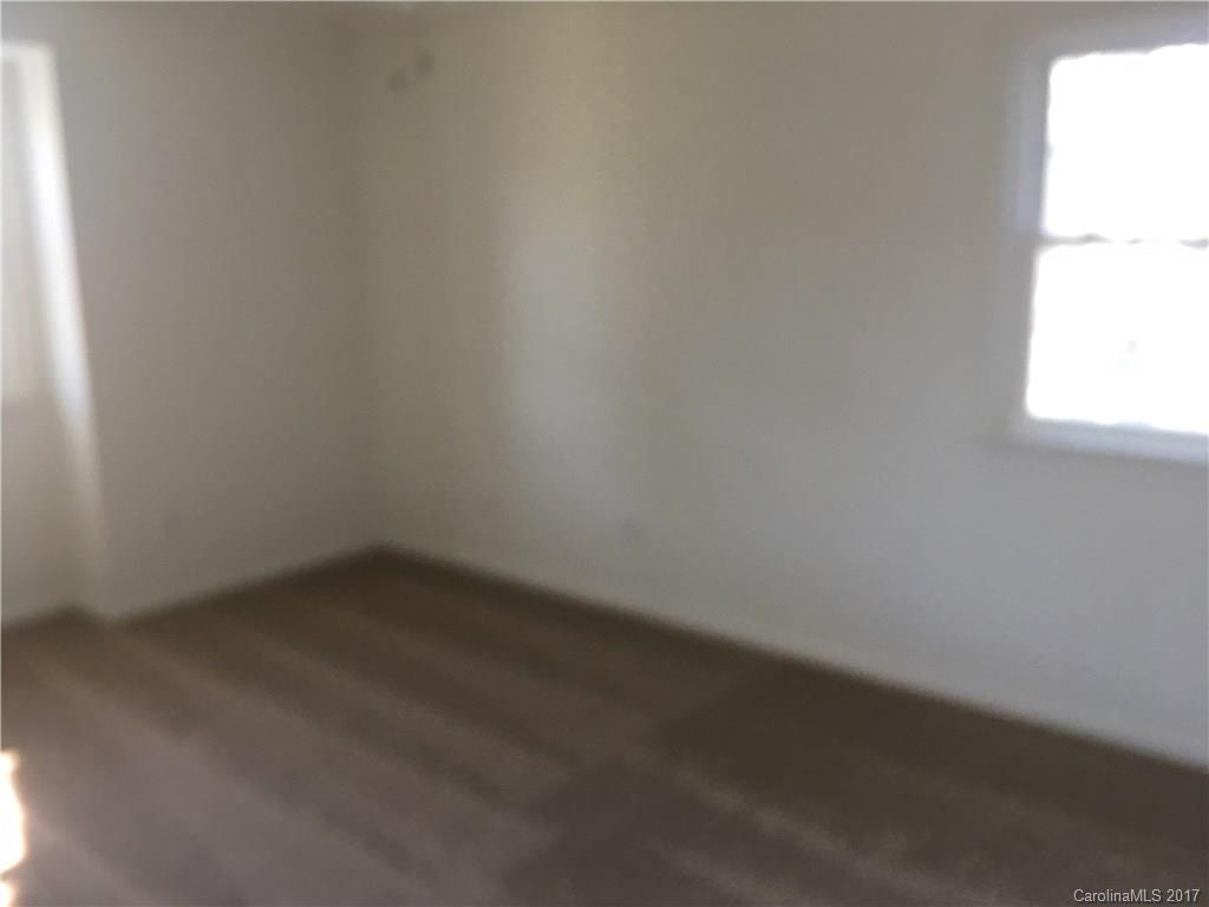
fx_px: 1013
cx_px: 604
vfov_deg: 48.2
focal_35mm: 29
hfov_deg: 61.7
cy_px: 454
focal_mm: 4.15
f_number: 2.2
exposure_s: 1/30
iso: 100
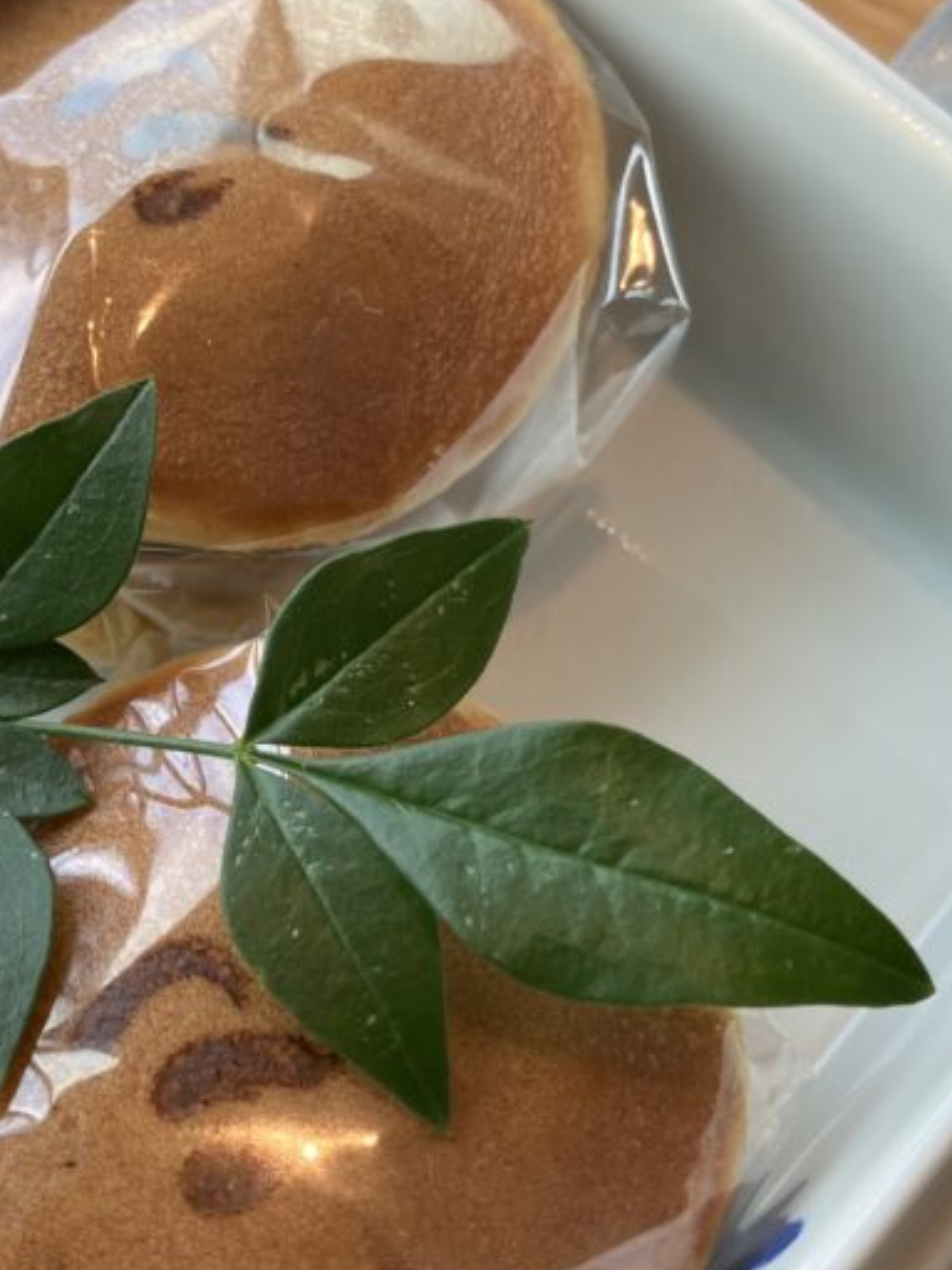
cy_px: 578
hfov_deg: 25.7
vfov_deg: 34.3
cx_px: 221
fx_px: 2053
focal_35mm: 56
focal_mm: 3.99
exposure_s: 1/100
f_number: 1.8
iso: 32
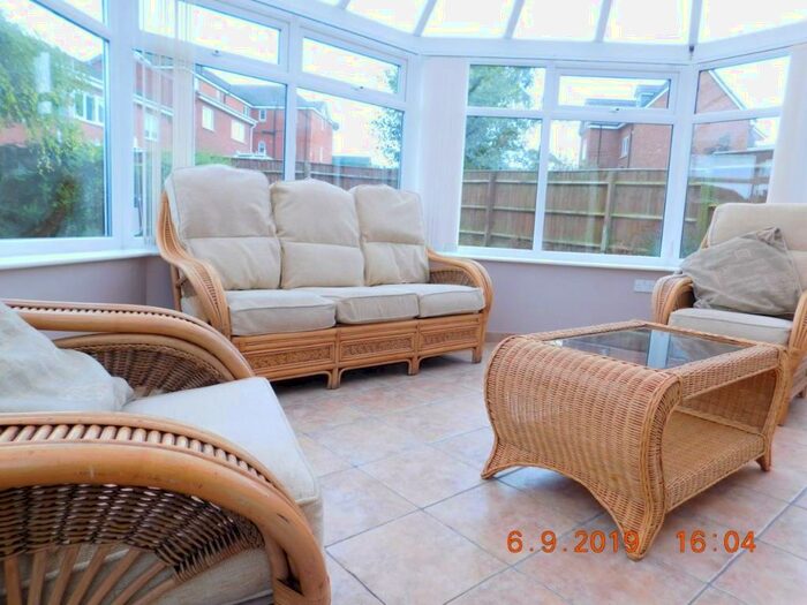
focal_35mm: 23
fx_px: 536
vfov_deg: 58.9
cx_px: 404
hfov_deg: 73.9
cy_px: 302
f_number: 3
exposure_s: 1/160
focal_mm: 4
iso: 125
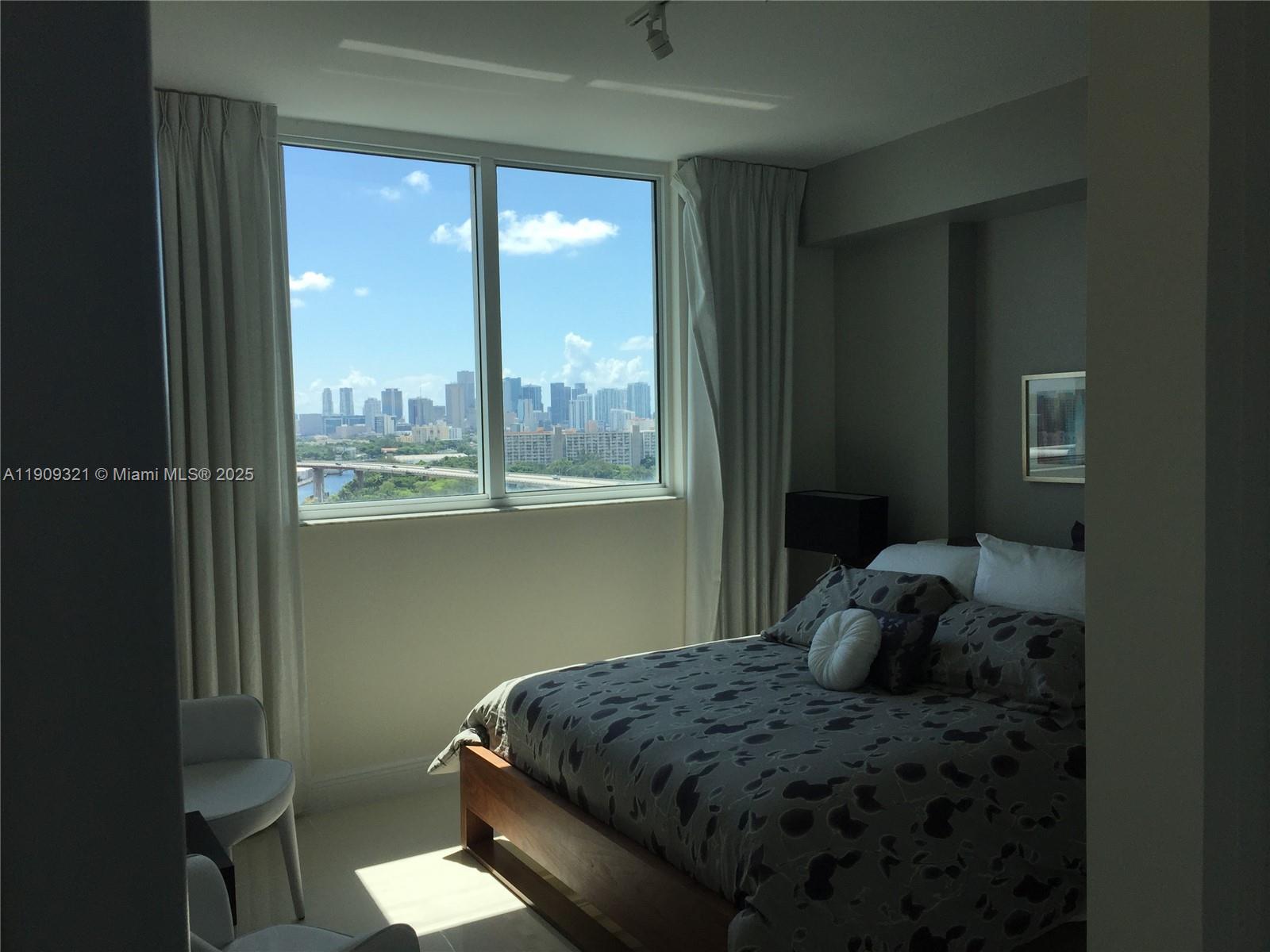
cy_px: 476
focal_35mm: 29
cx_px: 635
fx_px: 1064
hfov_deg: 61.7
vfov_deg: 48.2
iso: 32
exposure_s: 1/1130
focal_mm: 4.15
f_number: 2.2
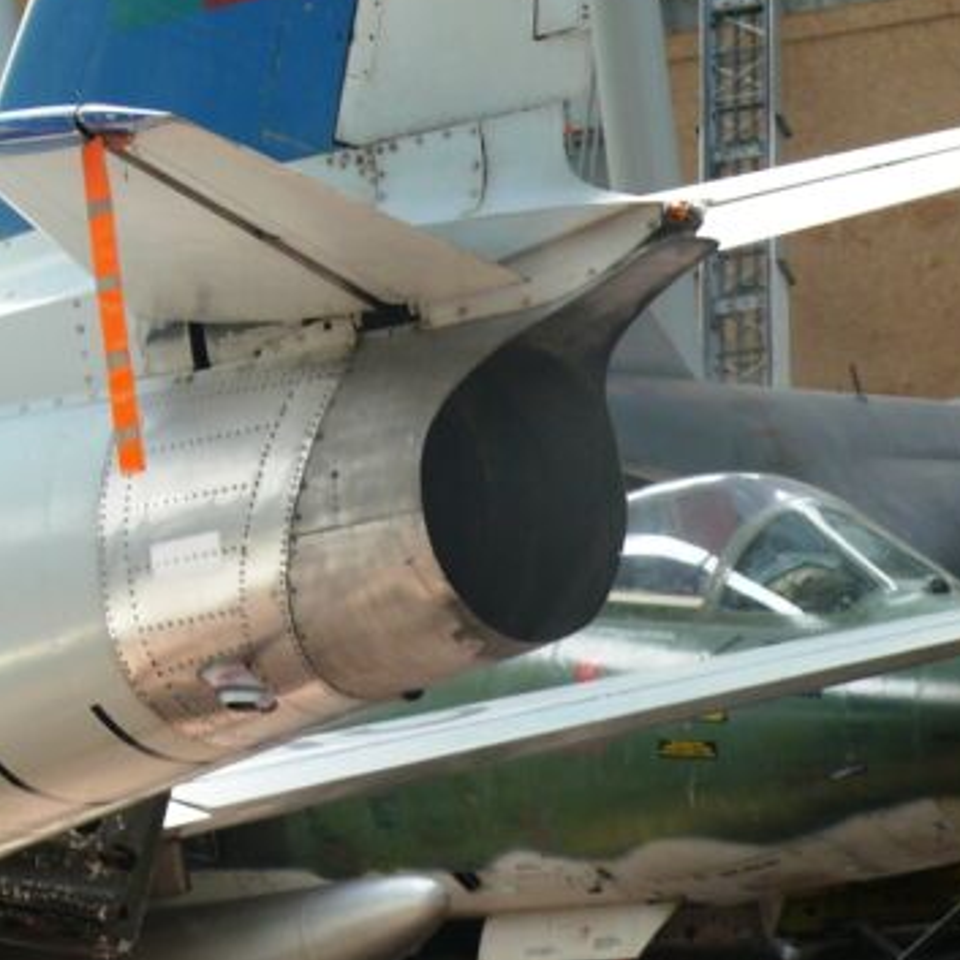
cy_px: 469
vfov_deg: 10.3
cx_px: 416
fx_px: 5303
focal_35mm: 169
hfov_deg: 10.3
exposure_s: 1/100
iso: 100
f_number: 3.2
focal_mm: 16.2
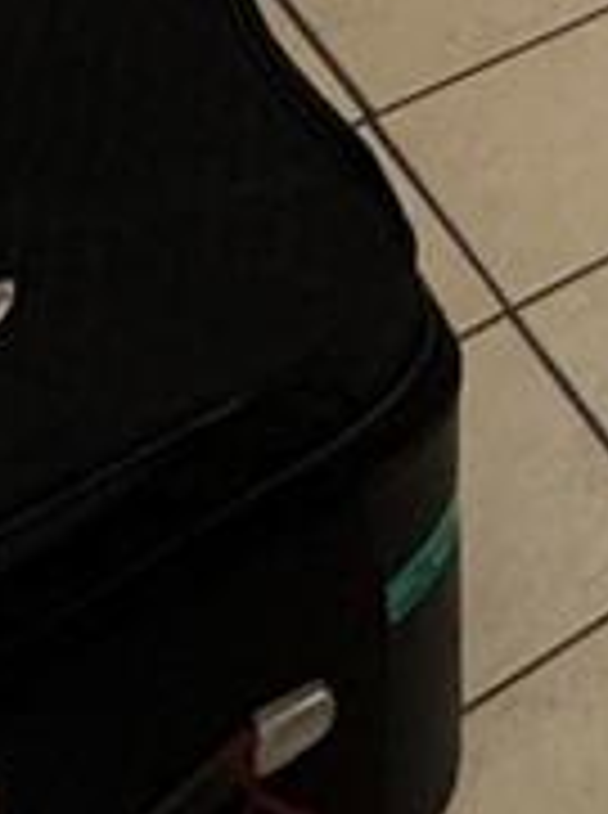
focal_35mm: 93
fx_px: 2186
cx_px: 1356
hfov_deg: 12.9
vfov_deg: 13.1
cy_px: -1336
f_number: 2.2
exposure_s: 1/60
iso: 400
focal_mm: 2.22
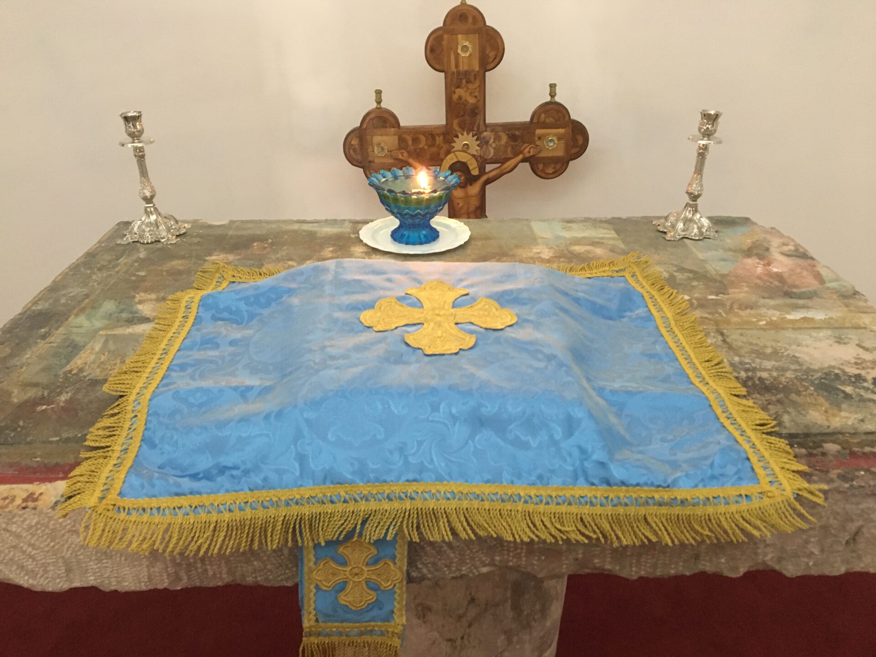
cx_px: 438
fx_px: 734
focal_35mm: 29
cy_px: 328
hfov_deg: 61.7
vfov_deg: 48.2
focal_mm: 4.15
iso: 400
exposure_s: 1/17
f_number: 2.2
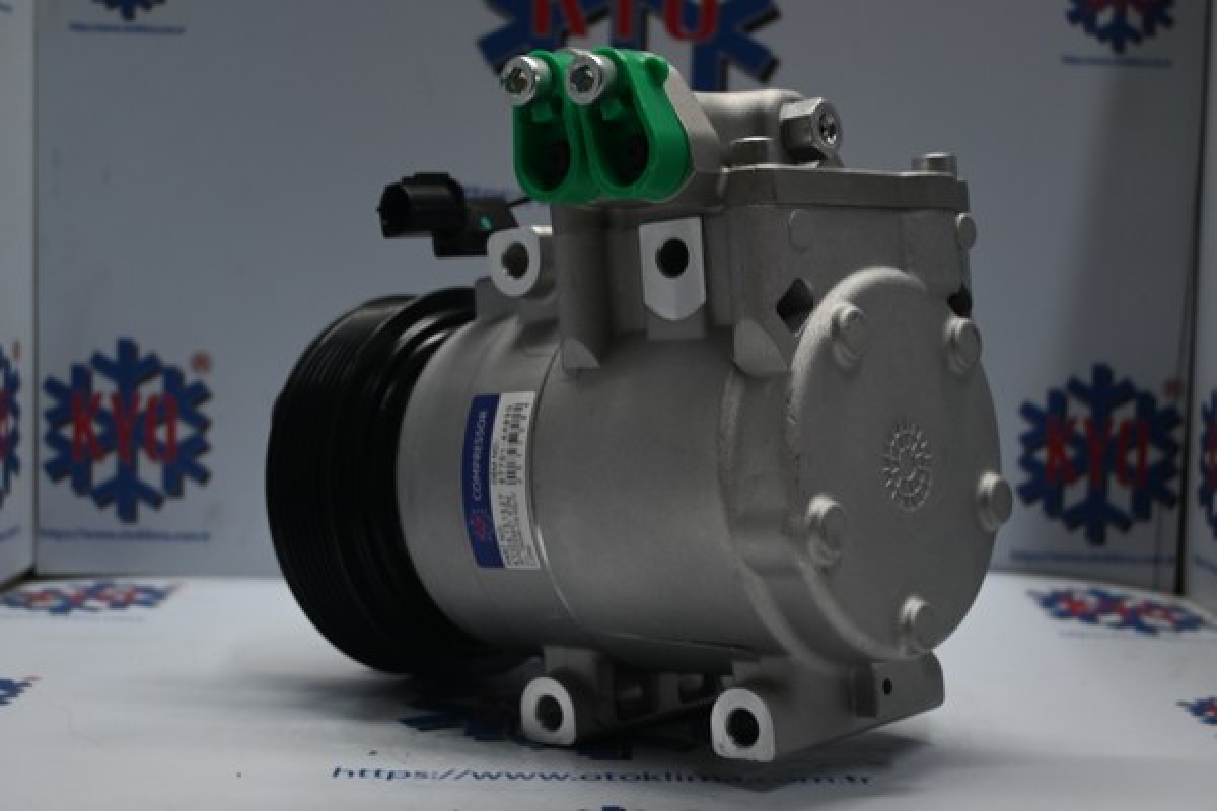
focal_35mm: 52
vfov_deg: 25.8
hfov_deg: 37.9
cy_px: 406
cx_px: 608
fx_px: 1775
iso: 500
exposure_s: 1/60
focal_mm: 35
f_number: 5.3
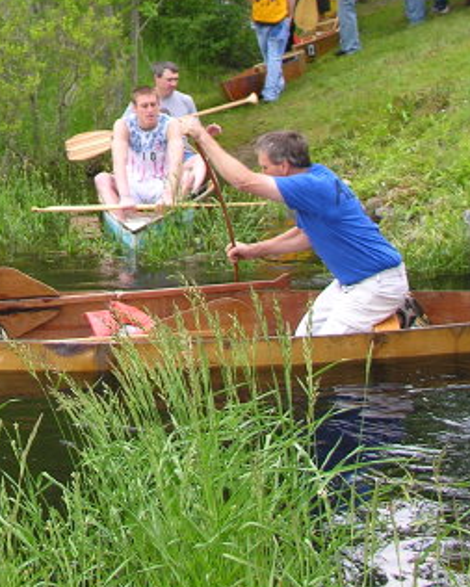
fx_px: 1651
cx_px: -74
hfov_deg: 15.7
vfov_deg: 20.0
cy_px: 139
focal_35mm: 95
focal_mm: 8.9
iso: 50
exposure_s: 1/125
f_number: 2.8
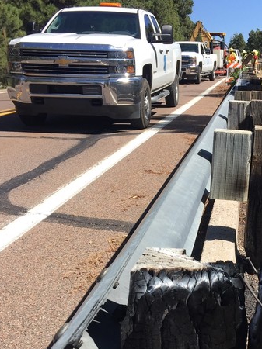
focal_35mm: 49
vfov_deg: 38.5
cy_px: 233
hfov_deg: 29.2
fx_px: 495
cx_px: 199
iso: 32
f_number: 2.2
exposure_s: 1/1464
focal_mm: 4.15
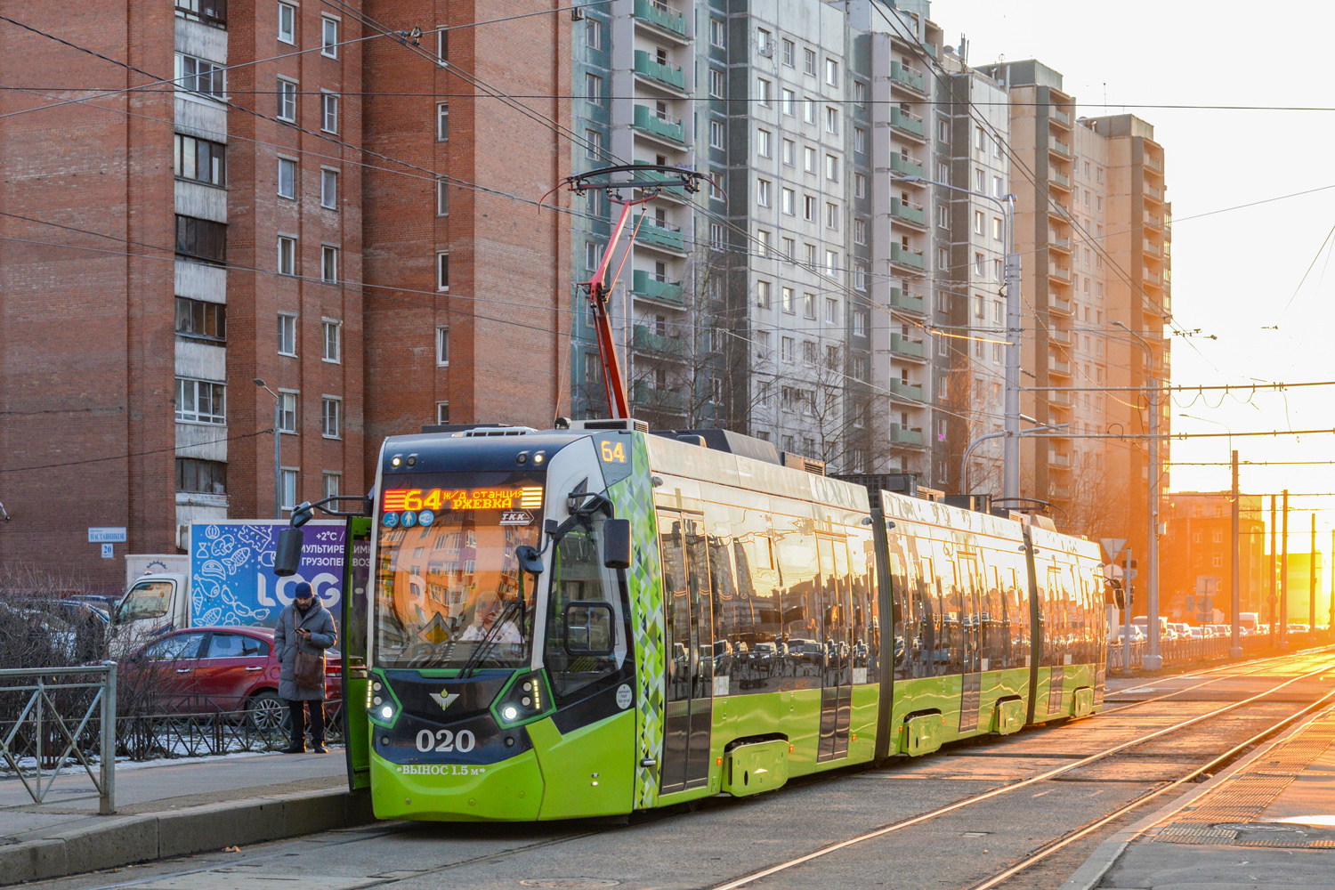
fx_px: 2410
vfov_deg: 20.9
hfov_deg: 31.0
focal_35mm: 65
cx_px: 668
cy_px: 445
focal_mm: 65
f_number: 7.1
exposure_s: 1/200
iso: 1000
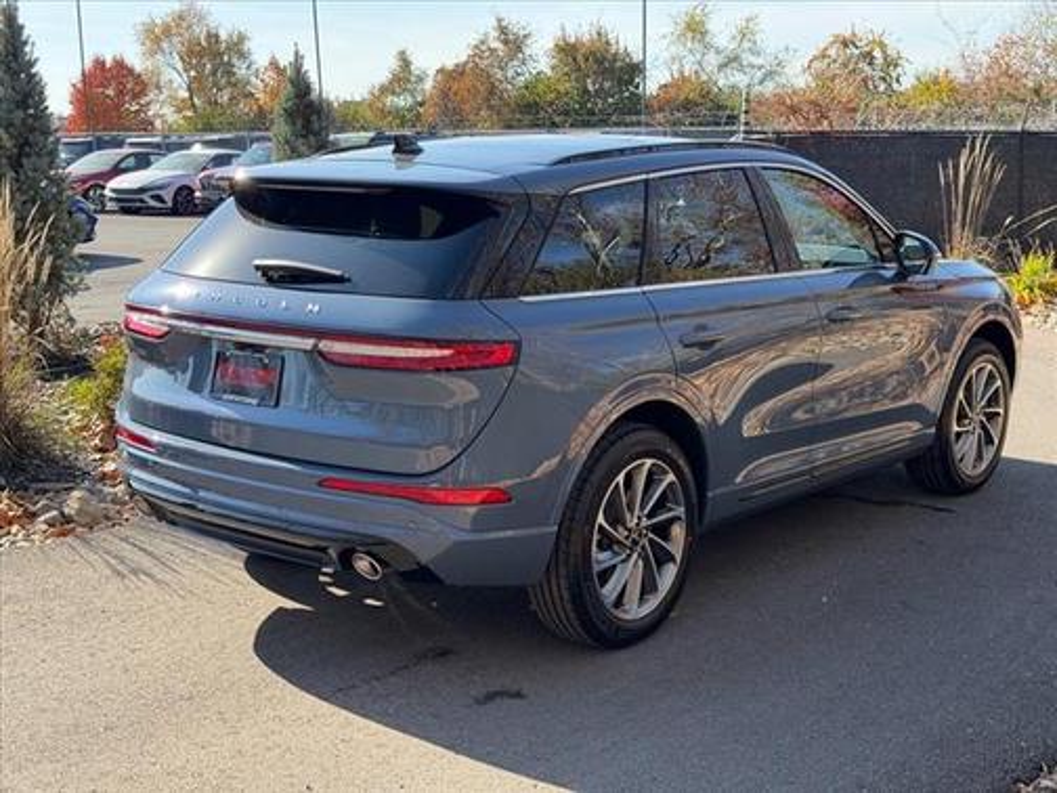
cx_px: 528
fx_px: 1466
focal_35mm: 48
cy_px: 396
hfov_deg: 39.7
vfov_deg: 30.3
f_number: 1.78
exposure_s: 1/1307
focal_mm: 6.76
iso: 100
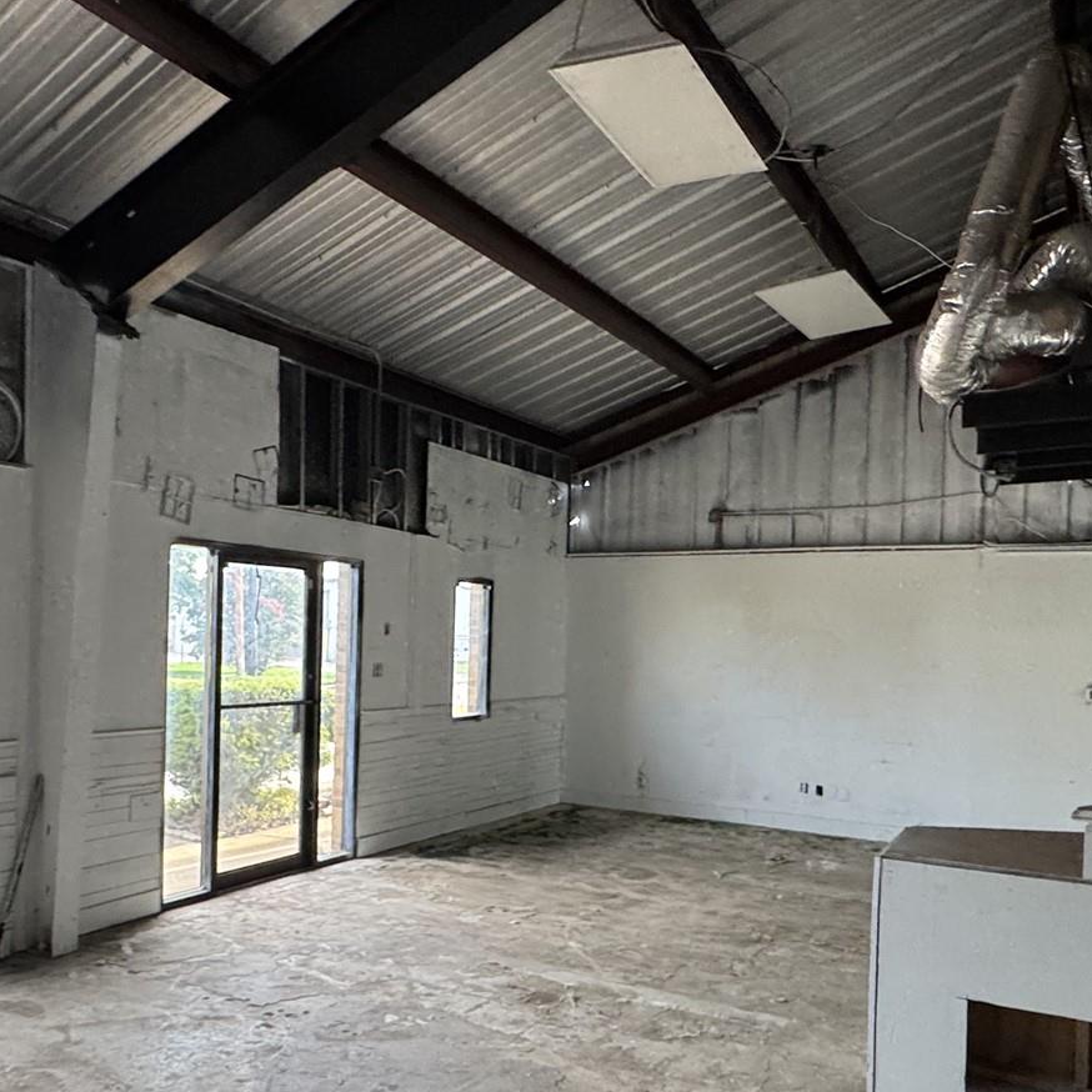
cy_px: 652
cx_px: 460
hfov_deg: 55.4
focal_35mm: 29
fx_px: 1035
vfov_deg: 55.2
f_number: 2.2
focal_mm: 2.22
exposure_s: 1/99
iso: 250
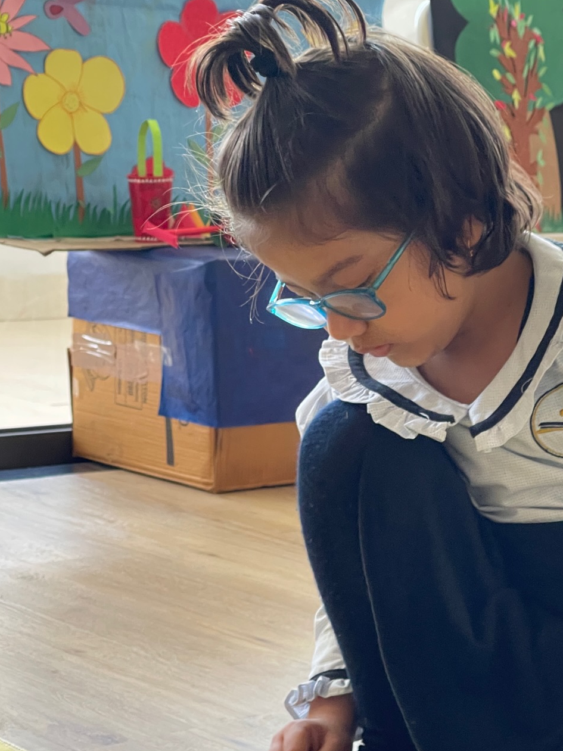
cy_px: 511
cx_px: 389
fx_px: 2256
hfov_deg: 14.2
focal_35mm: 104
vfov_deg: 18.8
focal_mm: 7.5
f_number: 2.2
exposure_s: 1/74
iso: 200
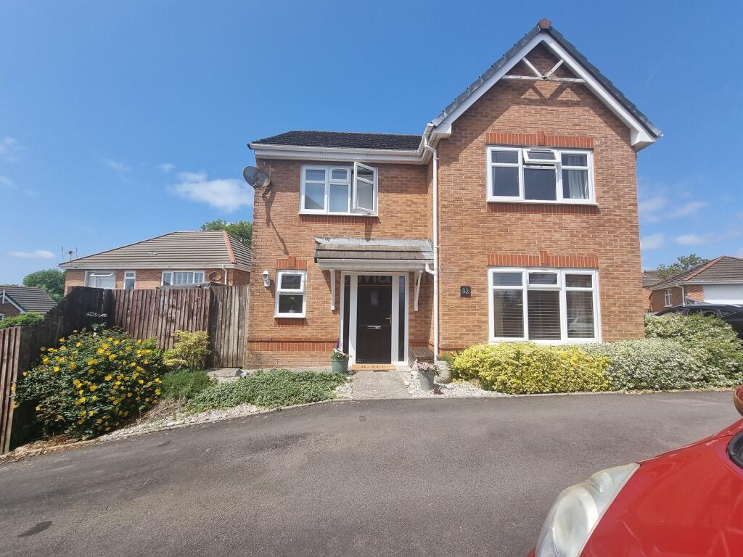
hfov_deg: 106.2
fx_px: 279
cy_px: 278
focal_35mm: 13
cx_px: 372
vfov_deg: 89.9
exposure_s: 1/1684
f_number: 2.2
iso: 50
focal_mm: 2.2
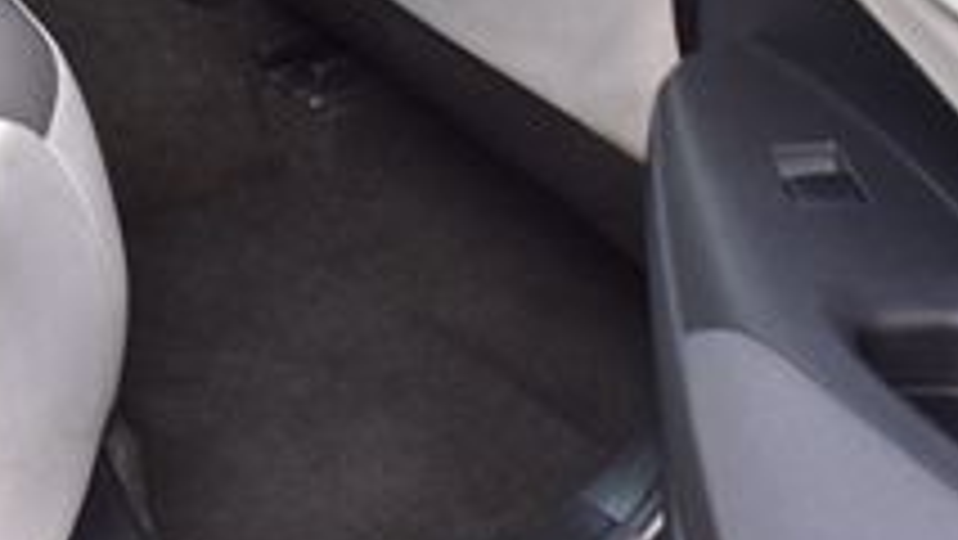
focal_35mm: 104
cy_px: -387
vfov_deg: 11.0
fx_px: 2643
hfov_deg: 19.8
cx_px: -49
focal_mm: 22
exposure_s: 1/30
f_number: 7.1
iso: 400
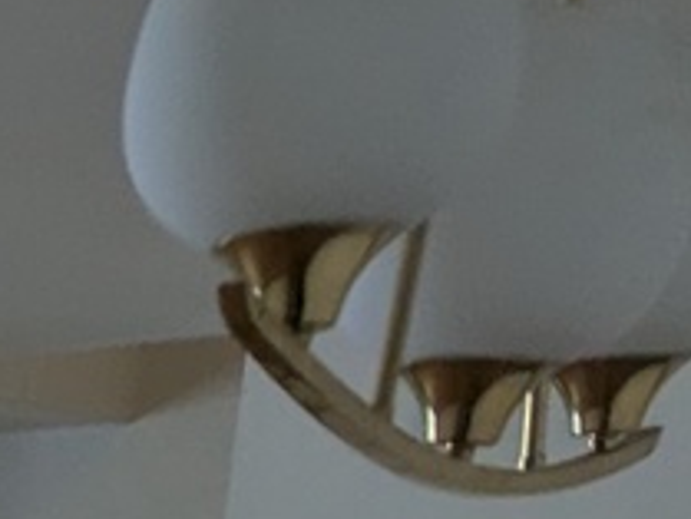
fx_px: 3296
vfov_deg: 7.7
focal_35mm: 165
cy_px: 1626
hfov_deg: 9.4
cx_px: -1402
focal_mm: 6.81
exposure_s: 1/32.7
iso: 55
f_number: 1.85
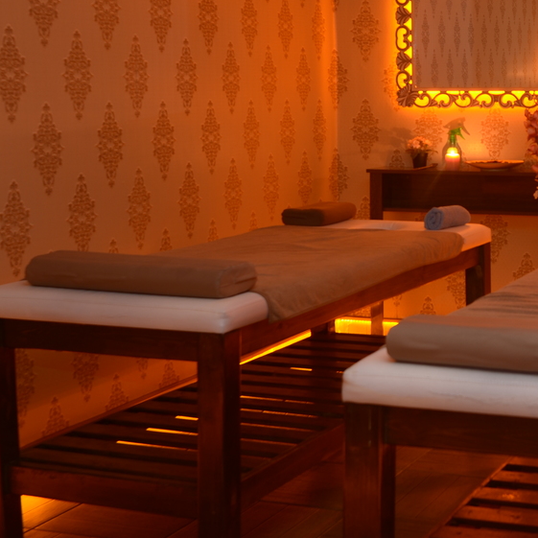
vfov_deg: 25.5
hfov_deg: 24.7
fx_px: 1178
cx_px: 522
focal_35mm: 67
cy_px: 158
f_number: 4.5
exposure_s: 1.6
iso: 100
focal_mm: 24
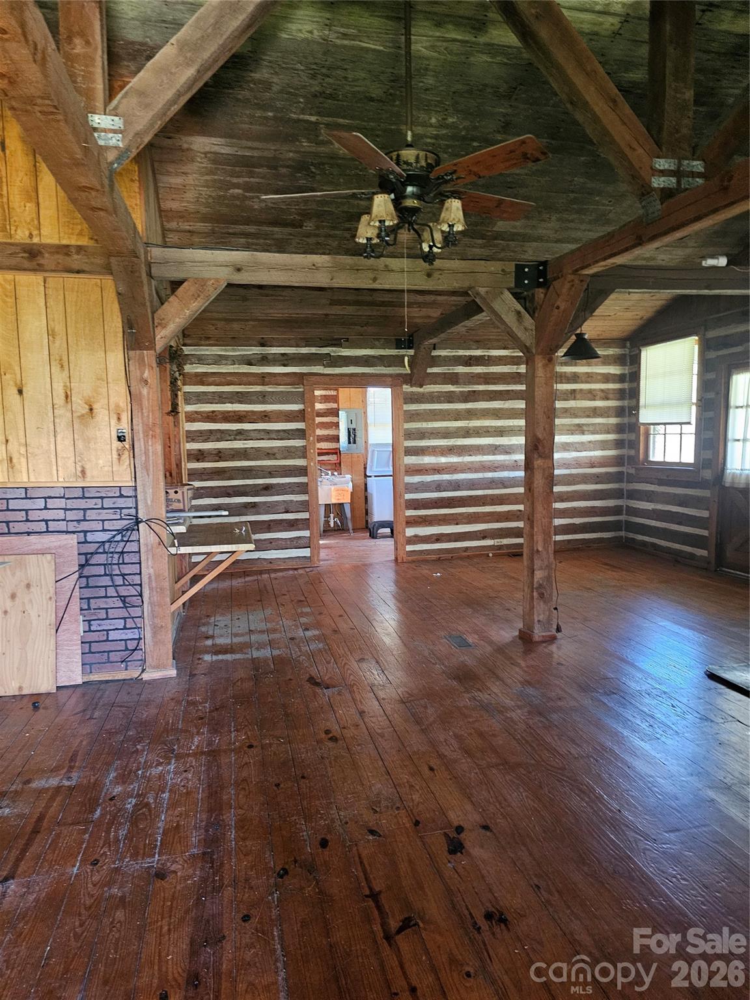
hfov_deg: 58.9
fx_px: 664
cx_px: 375
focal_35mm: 23
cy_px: 500
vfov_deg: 73.9
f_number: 1.7
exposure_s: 1/30
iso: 640
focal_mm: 6.3
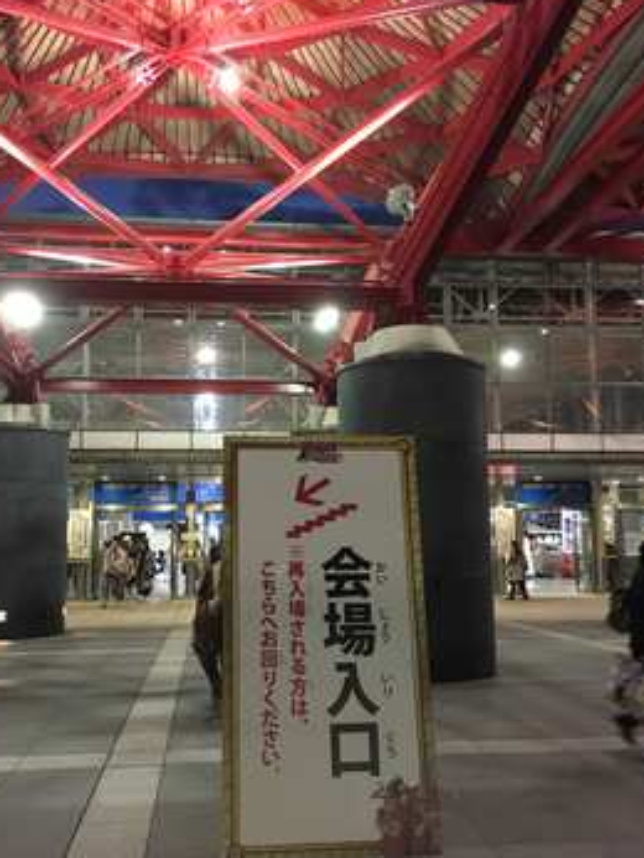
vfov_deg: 55.3
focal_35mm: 33
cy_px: 454
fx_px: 818
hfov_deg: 43.0
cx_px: 295
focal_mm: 4.15
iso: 250
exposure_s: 1/15
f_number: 2.2
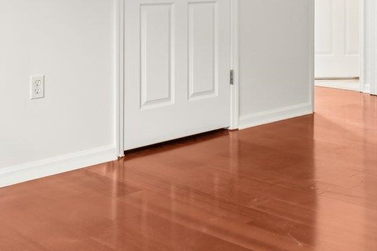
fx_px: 618
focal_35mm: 59
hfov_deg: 33.2
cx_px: 289
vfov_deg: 22.1
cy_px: -4
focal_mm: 16
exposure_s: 1/3.33
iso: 400
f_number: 8
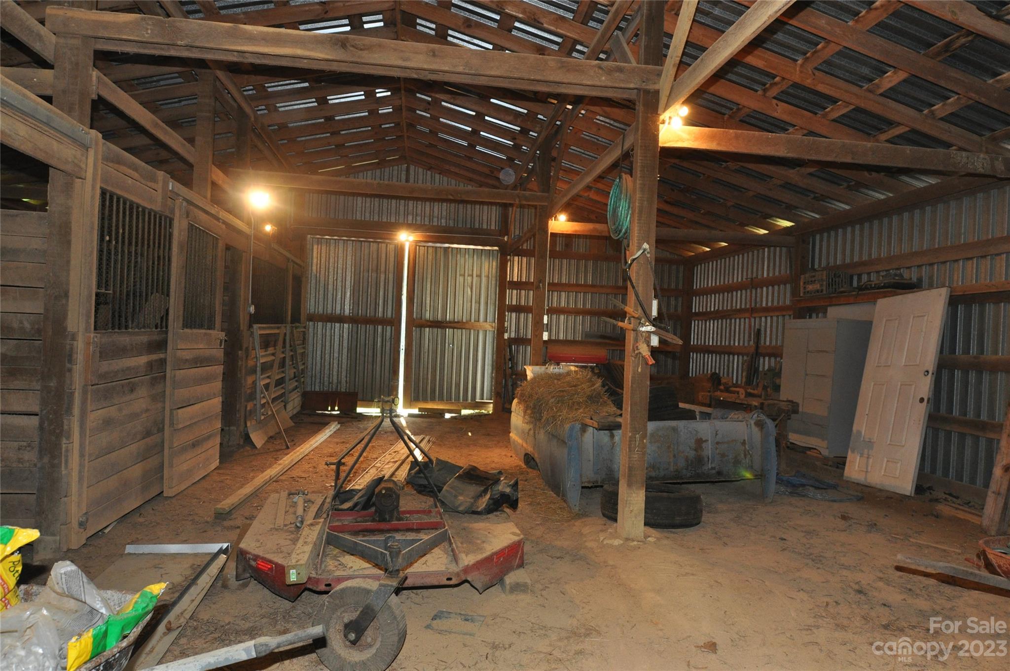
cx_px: 505
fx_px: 588
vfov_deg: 59.4
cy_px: 336
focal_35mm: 21
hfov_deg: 81.3
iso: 800
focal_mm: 14
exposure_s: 1/60
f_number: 4
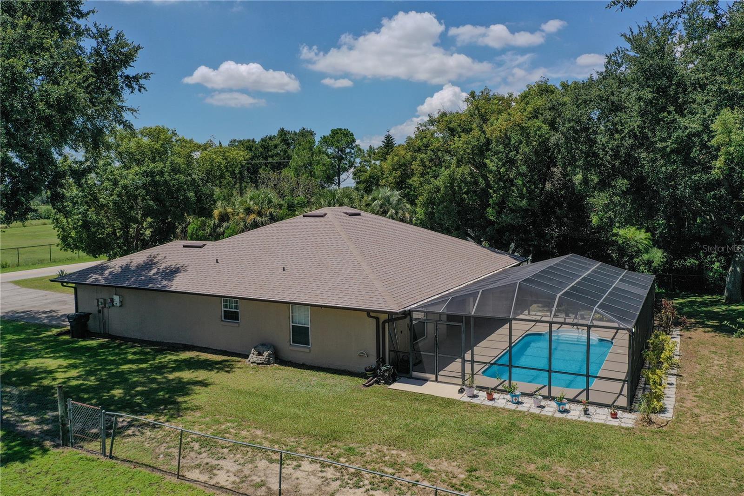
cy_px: 248
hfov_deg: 65.5
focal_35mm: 28
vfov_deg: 46.4
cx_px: 372
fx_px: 579
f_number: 4
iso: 100
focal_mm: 10.26
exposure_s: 1/100
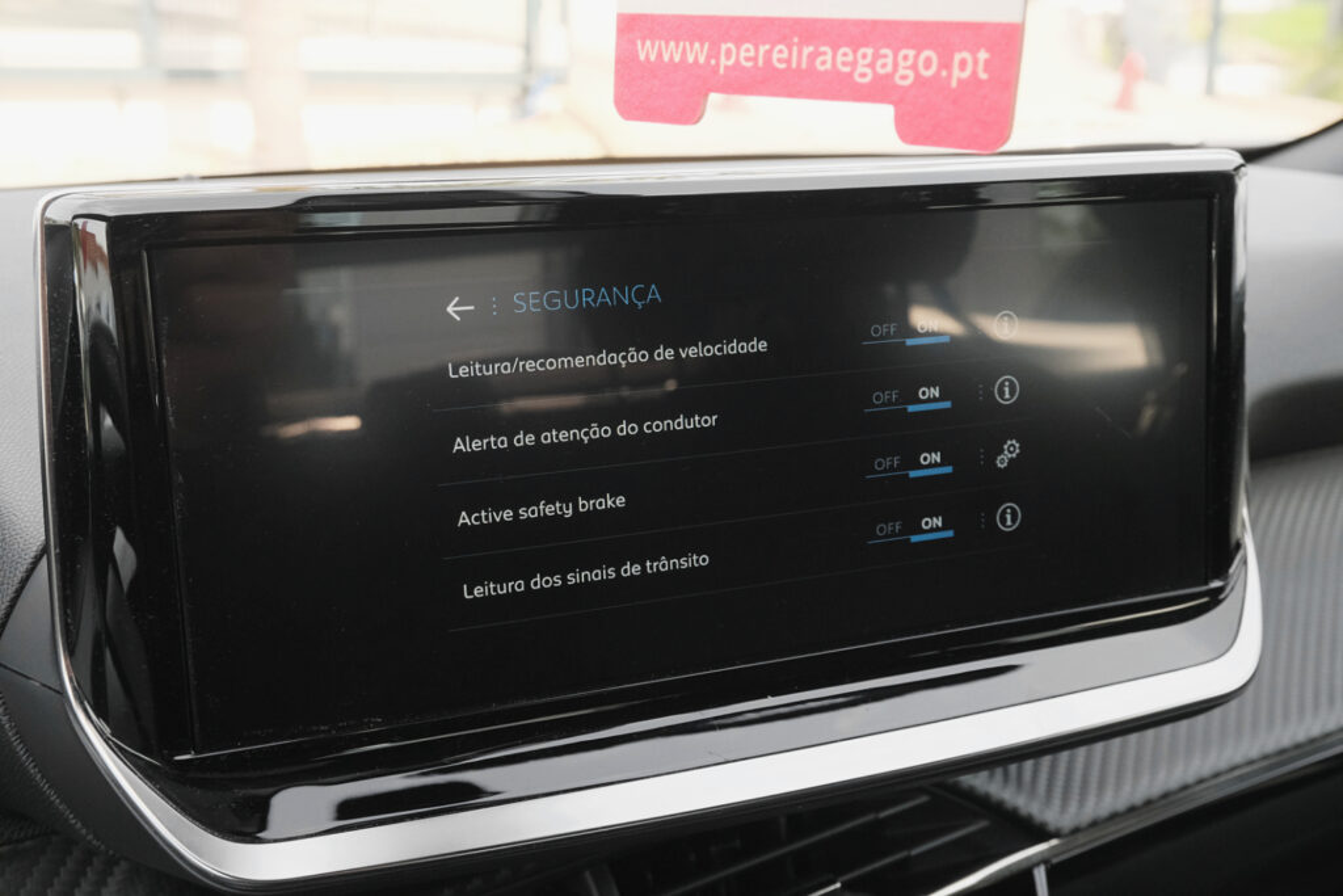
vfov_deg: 35.1
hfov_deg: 50.7
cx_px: 672
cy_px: 448
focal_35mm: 38
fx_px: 1418
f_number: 9
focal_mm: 25.6
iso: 2000
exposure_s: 1/200
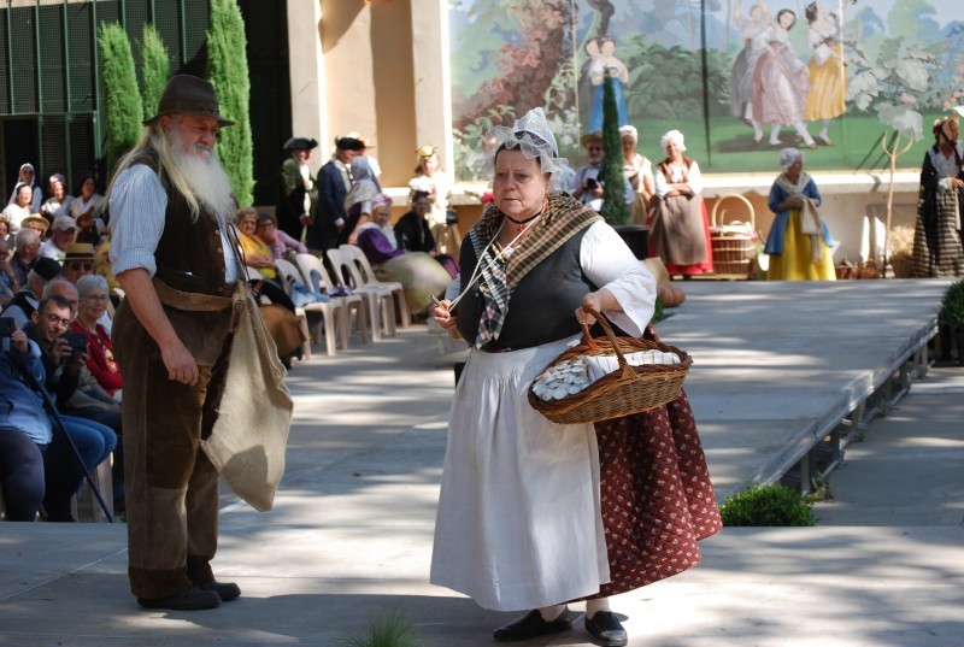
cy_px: 324
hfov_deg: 24.6
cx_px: 482
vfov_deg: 16.6
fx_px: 2214
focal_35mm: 82
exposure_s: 1/160
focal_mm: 55
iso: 100
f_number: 6.3
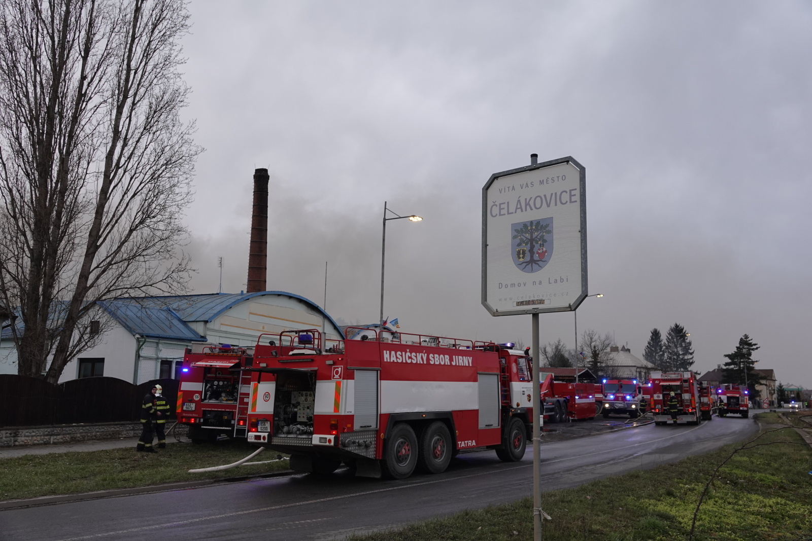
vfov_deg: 42.3
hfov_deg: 60.3
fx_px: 699
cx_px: 406
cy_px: 270
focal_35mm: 31
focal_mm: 11.26
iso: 100
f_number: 2.8
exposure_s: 1/250
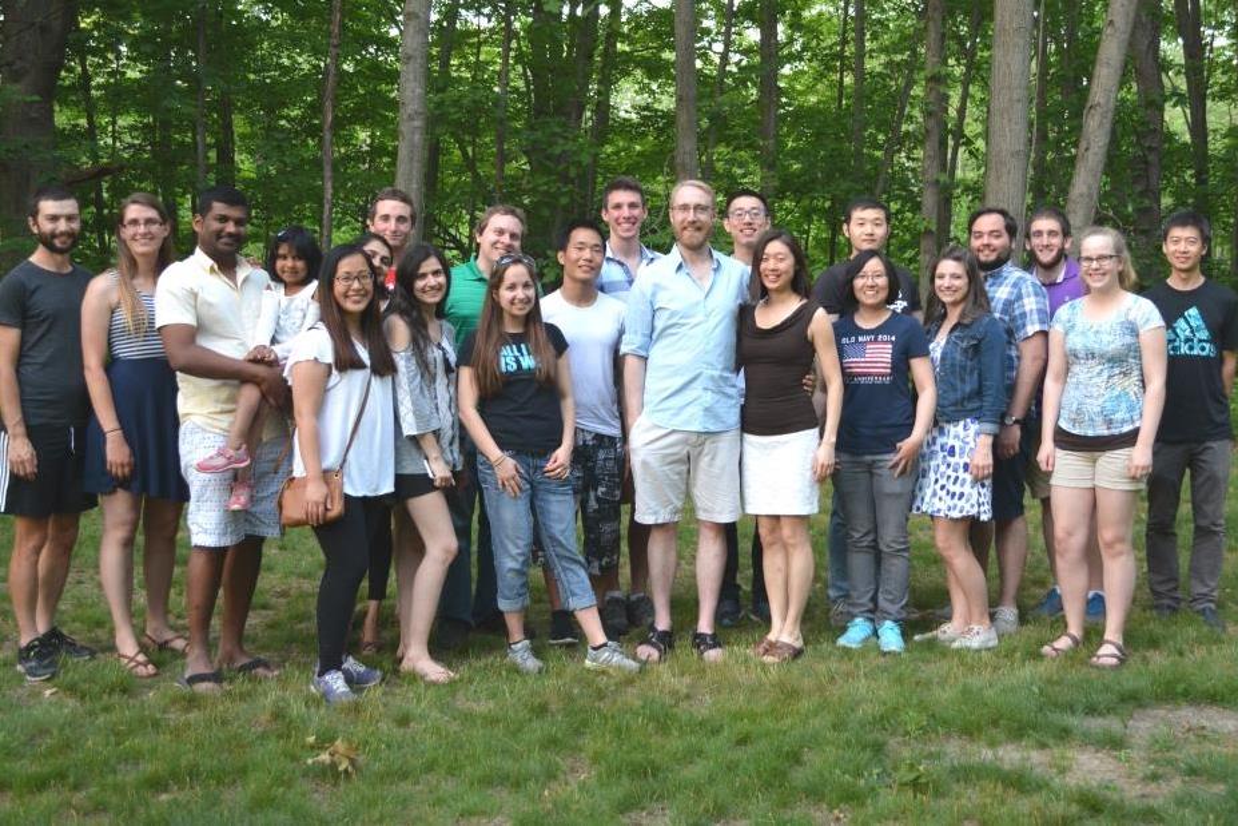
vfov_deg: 40.0
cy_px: 413
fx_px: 1135
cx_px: 619
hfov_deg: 57.2
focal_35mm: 33
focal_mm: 22
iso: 800
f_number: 3.8
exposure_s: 1/40
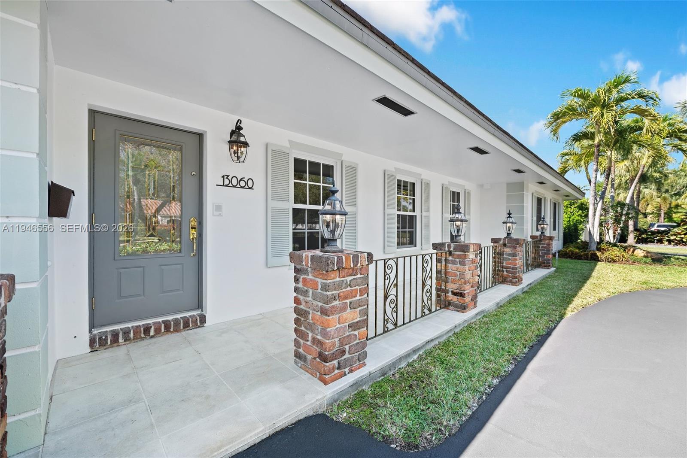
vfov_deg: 81.2
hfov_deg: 104.2
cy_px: 229
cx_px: 344
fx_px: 267
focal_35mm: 14
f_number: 3.2
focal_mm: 14
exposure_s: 1/40
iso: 100
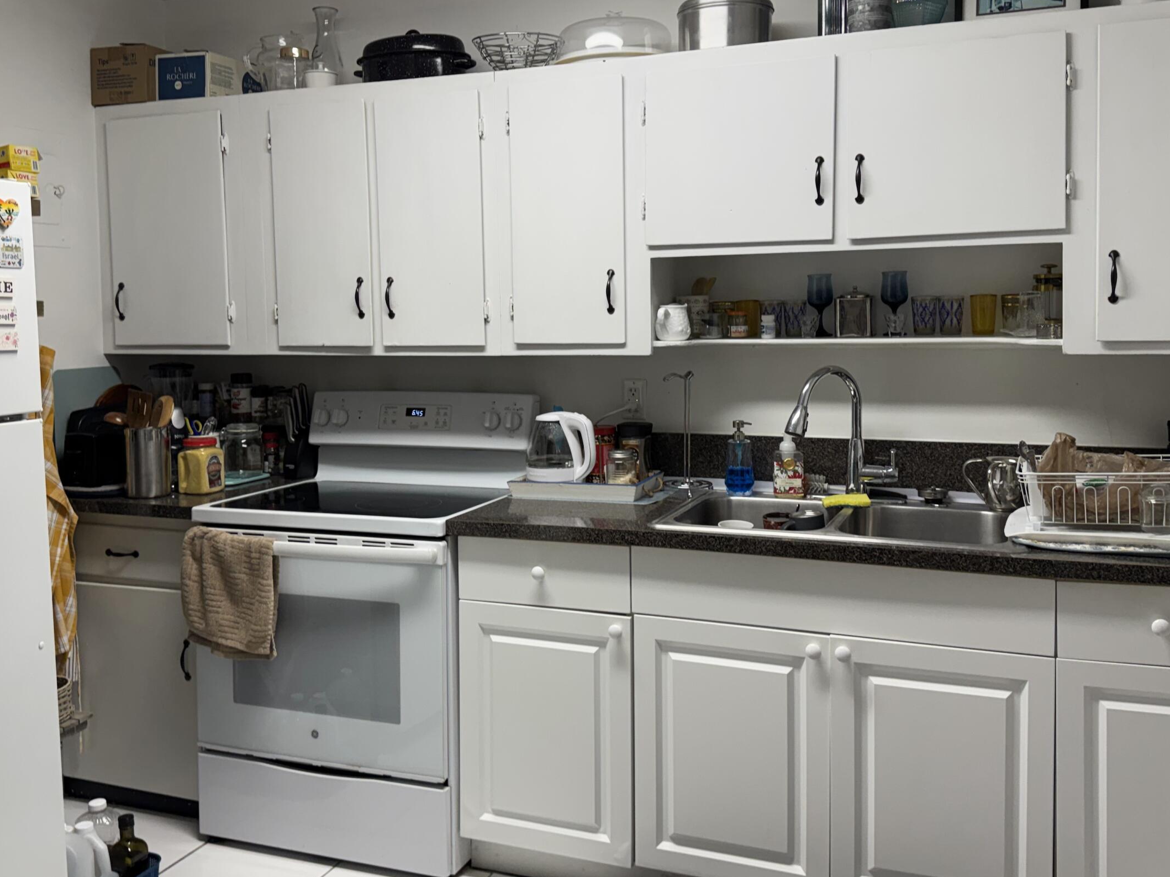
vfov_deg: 41.7
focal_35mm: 34
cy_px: 380
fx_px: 1149
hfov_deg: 54.0
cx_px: 571
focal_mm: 6.76
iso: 100
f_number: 1.78
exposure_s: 1/120
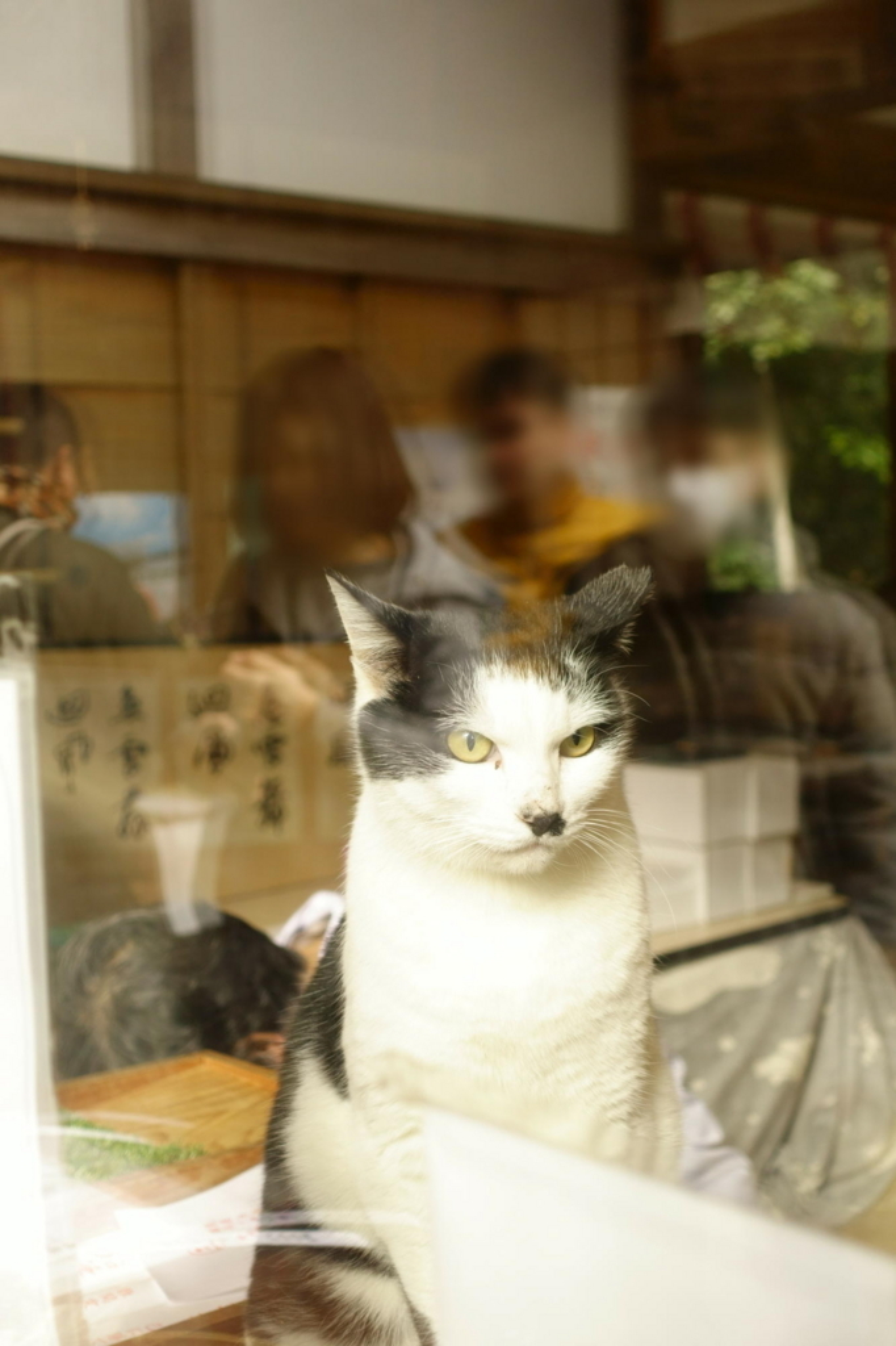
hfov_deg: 26.5
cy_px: 673
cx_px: 448
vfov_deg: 38.9
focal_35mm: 51
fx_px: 1905
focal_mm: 18.7
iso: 200
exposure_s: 1/60
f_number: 2.8
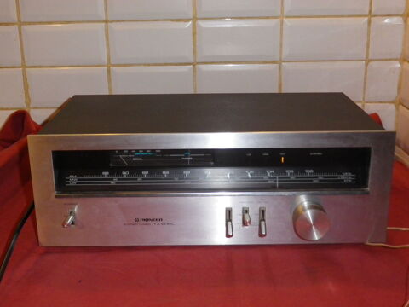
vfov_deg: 31.5
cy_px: 154
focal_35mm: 46
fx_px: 544
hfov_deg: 41.2
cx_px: 204
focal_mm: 8.2
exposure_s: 1/60
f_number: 4.2
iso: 400
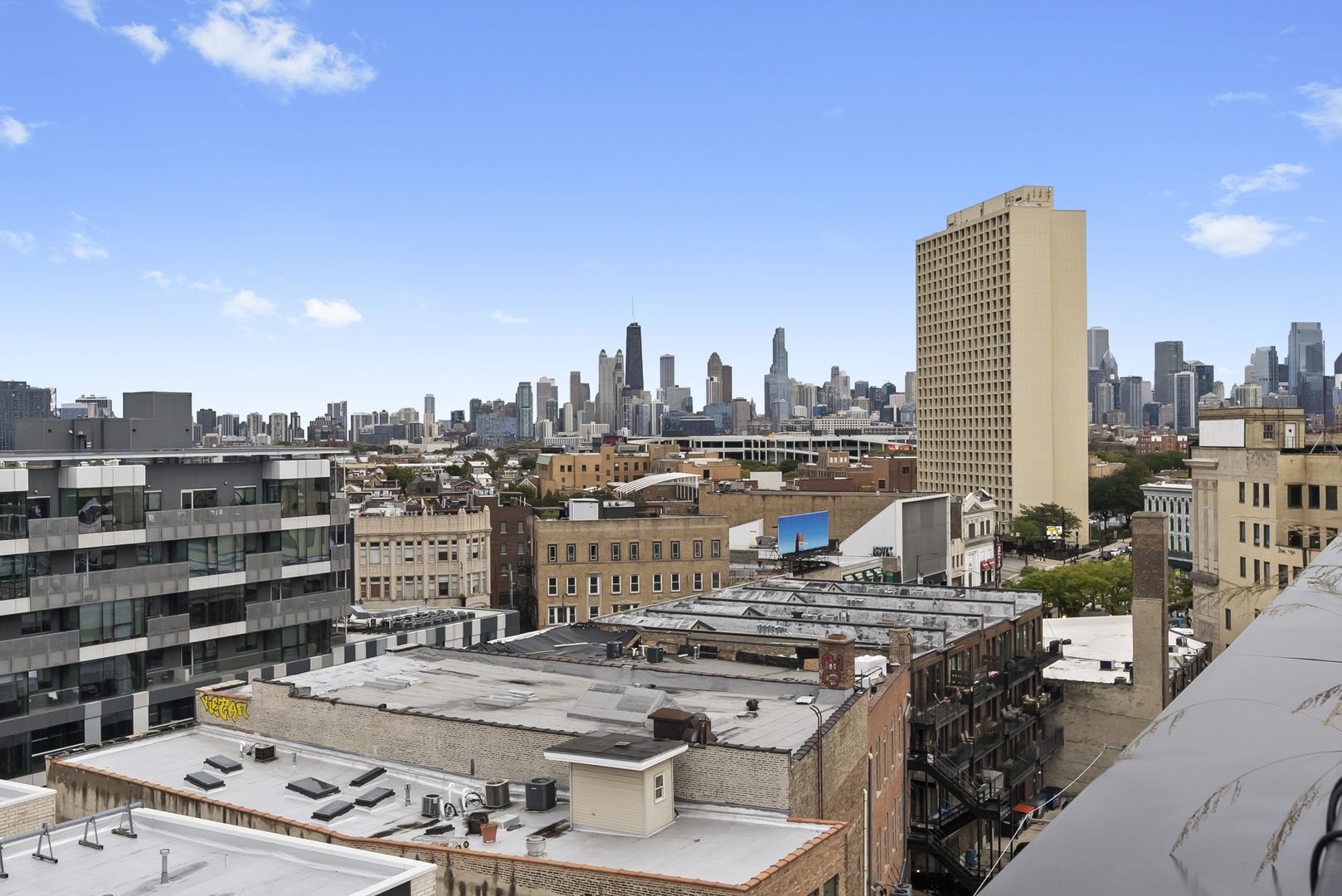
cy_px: 448
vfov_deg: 36.9
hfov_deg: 53.1
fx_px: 1342
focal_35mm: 36
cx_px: 671
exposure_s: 1/640
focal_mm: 24
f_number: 8
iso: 640
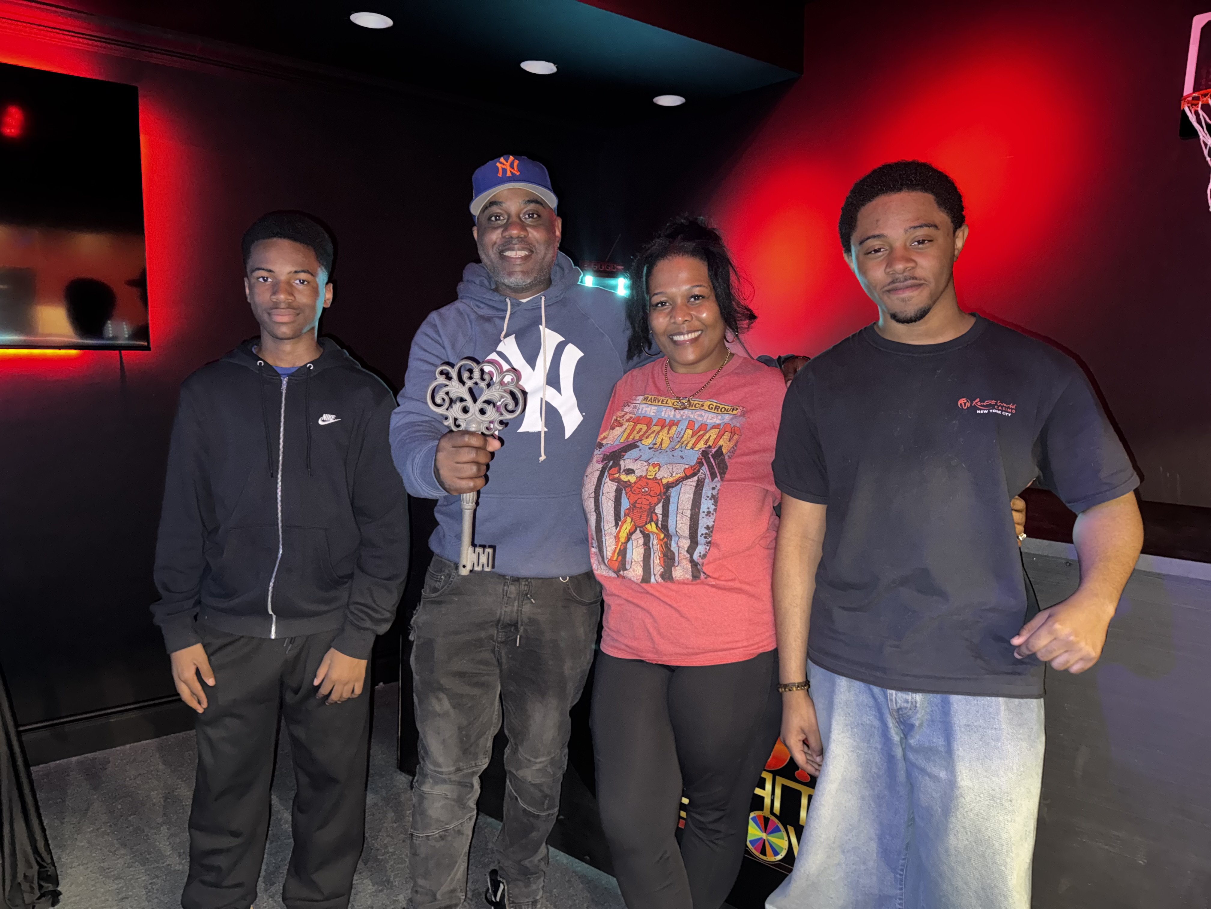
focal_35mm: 24
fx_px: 840
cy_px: 454
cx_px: 606
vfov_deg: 56.8
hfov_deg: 71.6
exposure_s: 1/4
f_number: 1.78
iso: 400
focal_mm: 6.76
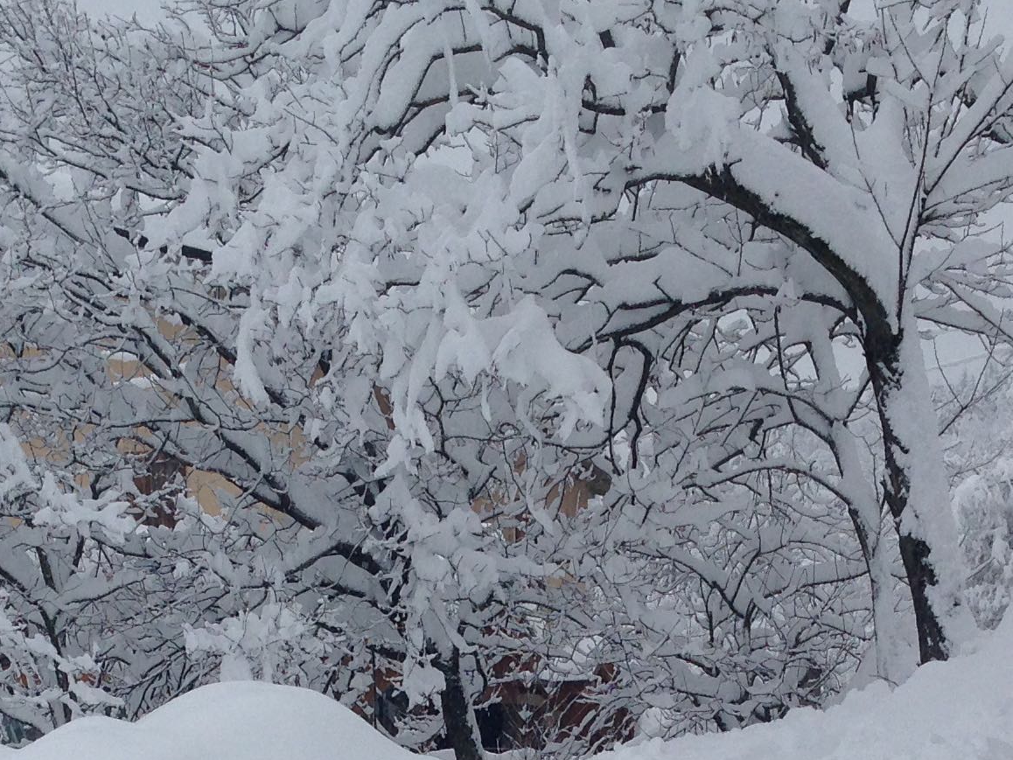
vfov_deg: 15.2
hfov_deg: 21.1
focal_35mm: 93
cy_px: 972
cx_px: 530
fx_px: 2722
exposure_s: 1/178
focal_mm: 4.12
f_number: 2.4
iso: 50
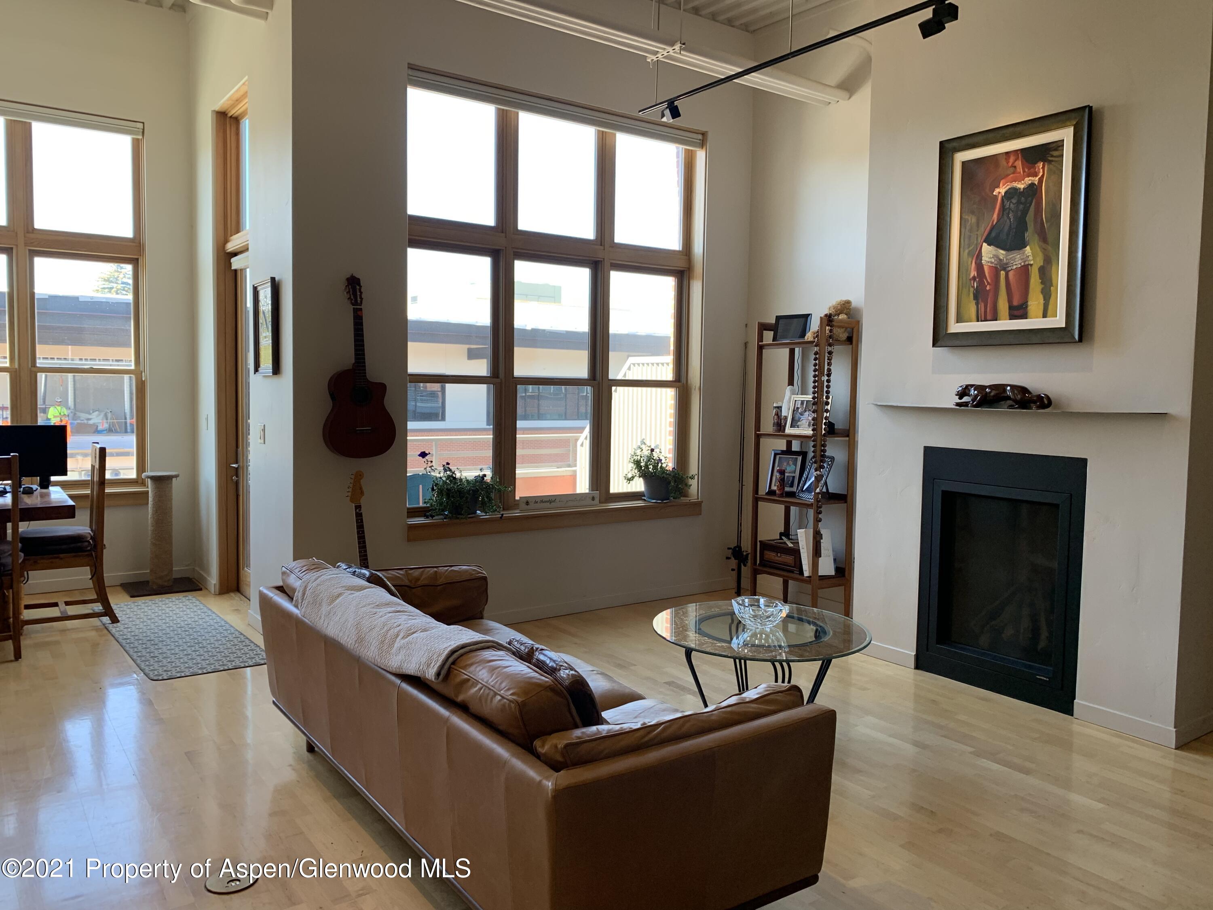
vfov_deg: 53.1
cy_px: 455
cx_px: 606
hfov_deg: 67.3
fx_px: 911
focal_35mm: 26
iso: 64
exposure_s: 1/120
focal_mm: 4.25
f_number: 1.8
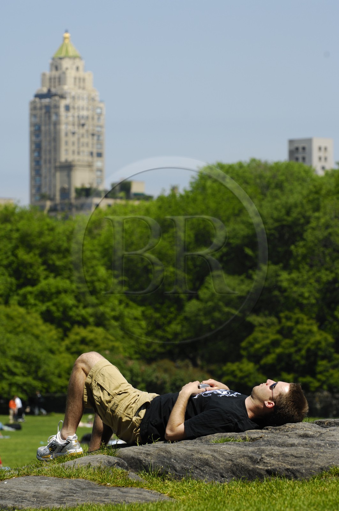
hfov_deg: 6.1
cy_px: 256
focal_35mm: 225
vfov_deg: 9.2
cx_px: 170
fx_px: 3188
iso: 100
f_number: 7.6
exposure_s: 1/250
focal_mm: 150
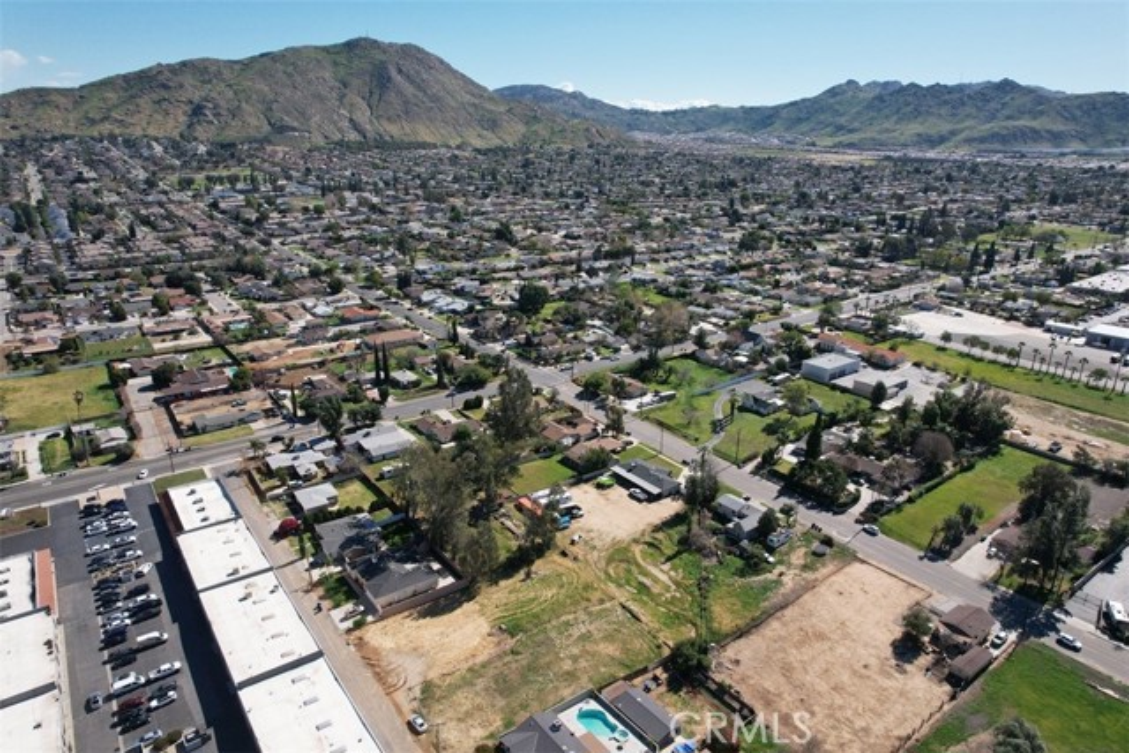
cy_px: 376
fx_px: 690
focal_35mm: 22
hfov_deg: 78.6
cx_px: 564
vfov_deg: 57.3
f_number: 2.8
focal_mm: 8.38
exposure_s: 1/725
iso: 200
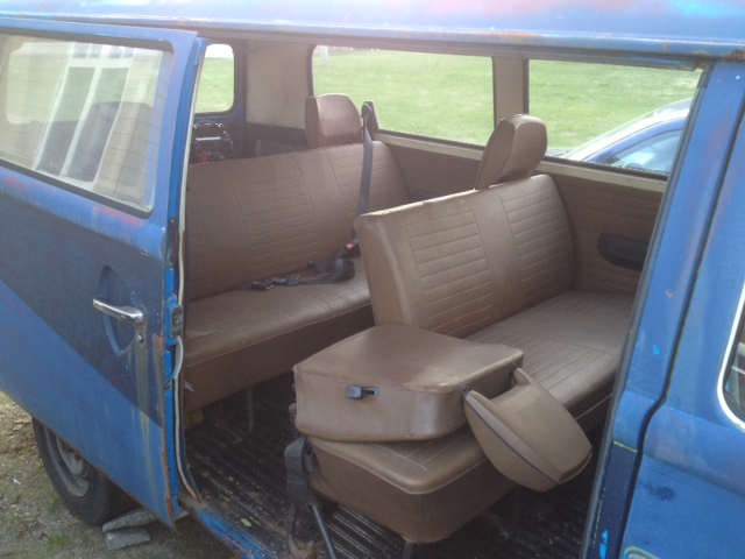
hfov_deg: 52.6
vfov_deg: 40.7
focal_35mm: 35
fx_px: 753
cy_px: 280
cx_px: 372
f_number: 2.4
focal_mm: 4.28
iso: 64
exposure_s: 1/40
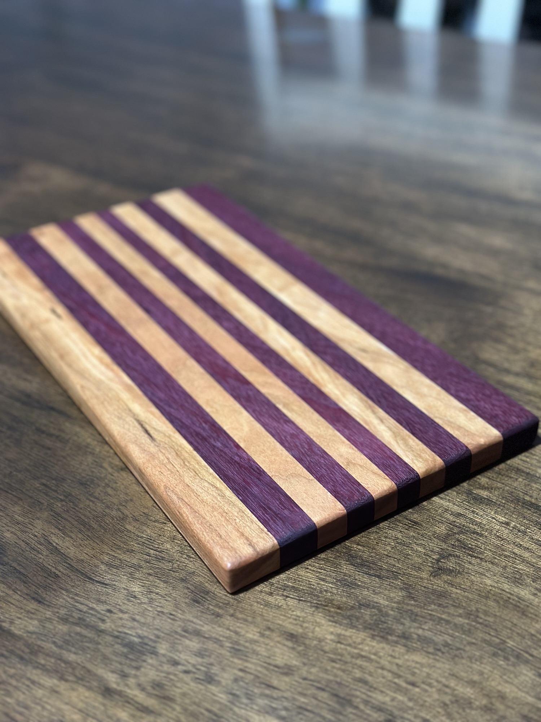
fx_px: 1000
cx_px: 270
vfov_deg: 39.7
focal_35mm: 48
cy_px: 361
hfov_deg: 30.3
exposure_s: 1/40
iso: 640
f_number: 1.78
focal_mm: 6.86
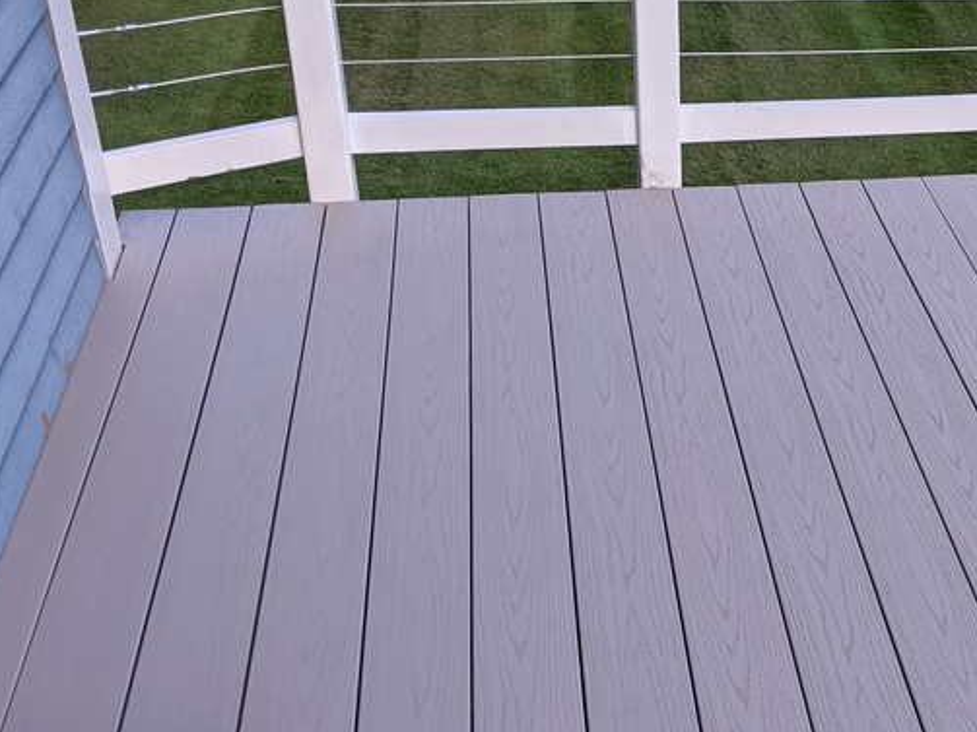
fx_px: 1552
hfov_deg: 33.1
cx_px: 888
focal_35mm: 55
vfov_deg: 26.5
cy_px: 330
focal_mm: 4.44
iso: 57
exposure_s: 1/1565
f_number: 1.8
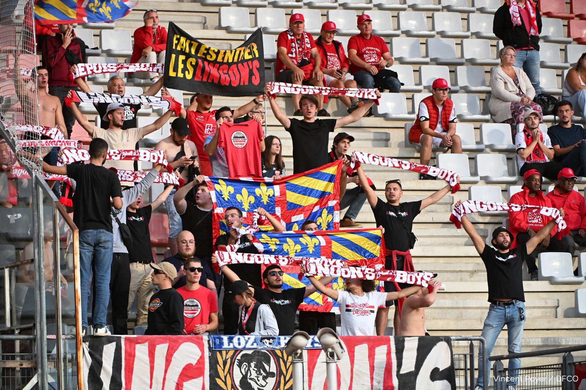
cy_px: 195
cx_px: 293
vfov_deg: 5.5
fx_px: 4069
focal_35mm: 250
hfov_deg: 8.2
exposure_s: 1/320
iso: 4000
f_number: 4
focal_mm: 250
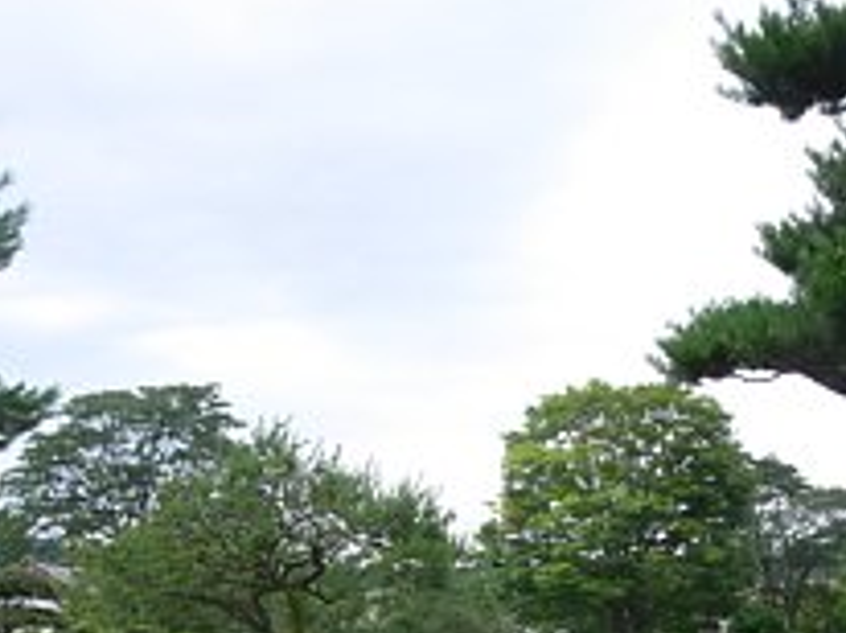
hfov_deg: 28.4
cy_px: 600
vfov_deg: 21.0
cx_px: 554
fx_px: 1660
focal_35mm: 68
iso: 80
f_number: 5.6
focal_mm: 7.4
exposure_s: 1/125
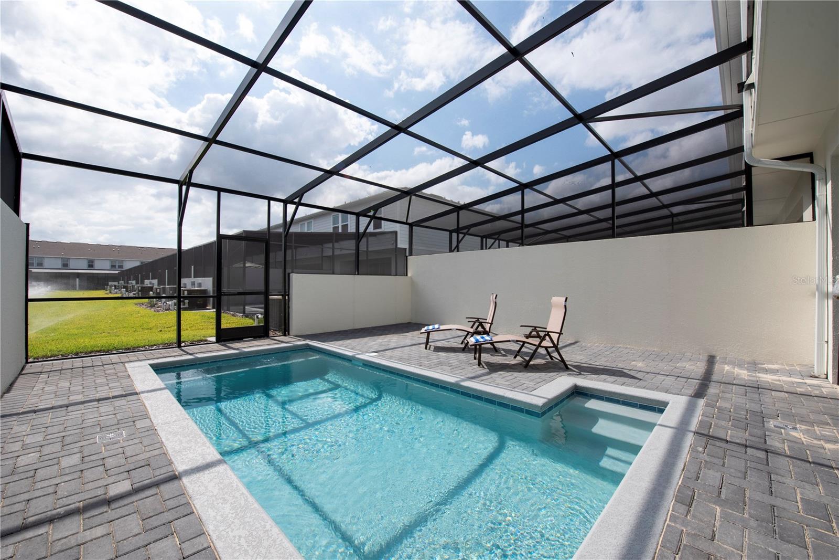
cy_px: 280
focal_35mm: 14
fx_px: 326
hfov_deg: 104.2
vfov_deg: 81.2
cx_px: 420
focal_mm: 14
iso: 500
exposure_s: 1/640
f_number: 10
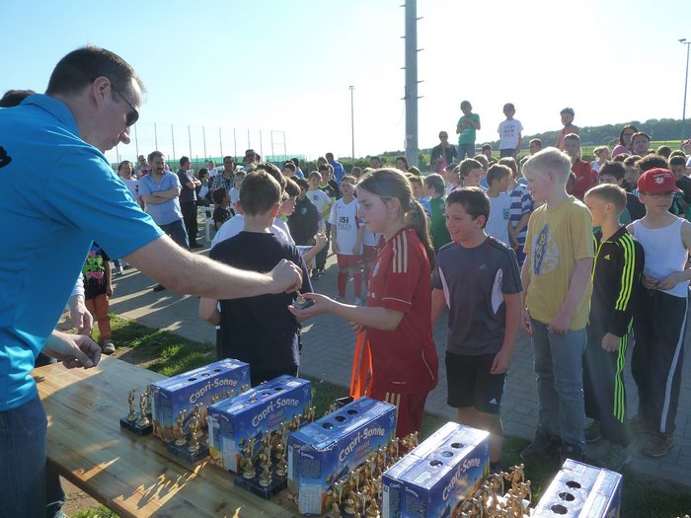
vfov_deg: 54.9
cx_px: 346
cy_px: 259
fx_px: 499
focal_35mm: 25
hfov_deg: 69.4
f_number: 4
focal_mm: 4.1
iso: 125
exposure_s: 1/400
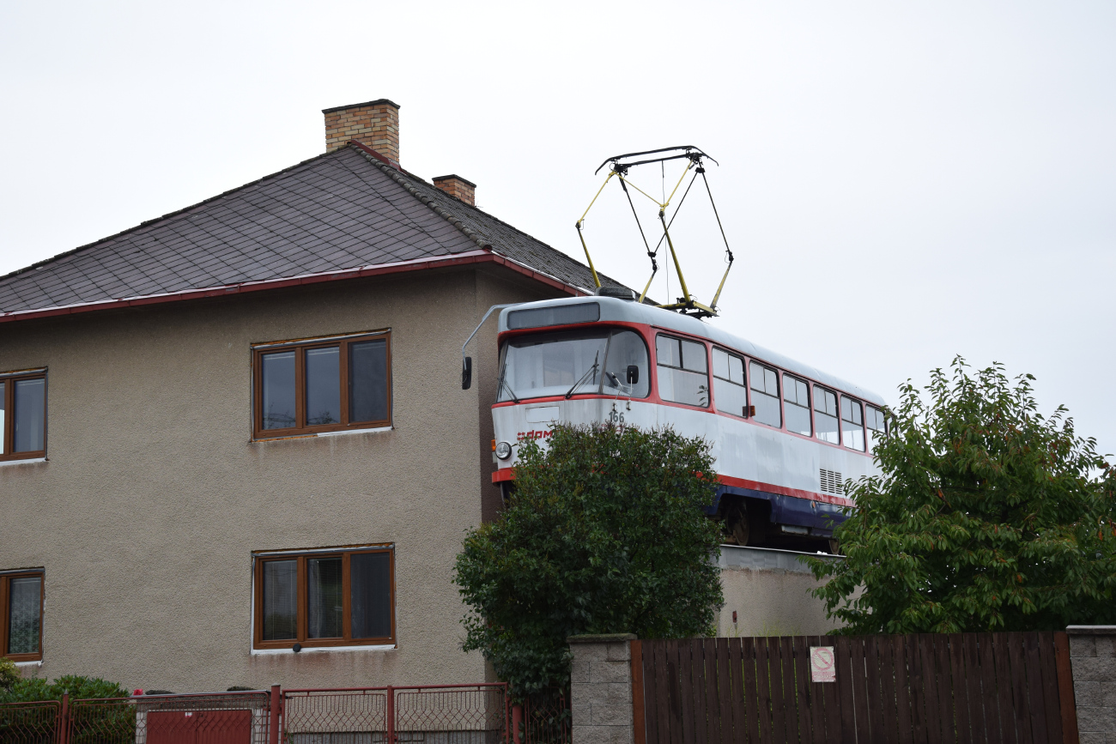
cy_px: 372
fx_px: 1767
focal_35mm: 57
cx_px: 558
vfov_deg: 23.8
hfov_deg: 35.0
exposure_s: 1/320
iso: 400
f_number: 6.3
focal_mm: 38
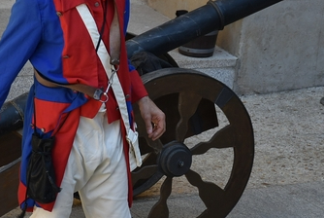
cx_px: 129
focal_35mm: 323
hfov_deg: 6.4
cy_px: 155
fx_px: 2912
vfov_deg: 4.3
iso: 100
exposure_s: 1/125
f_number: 5.3
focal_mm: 80
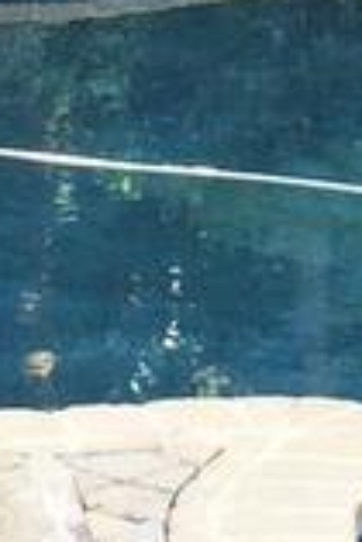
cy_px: -780
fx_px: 4154
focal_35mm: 276
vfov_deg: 7.0
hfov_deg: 5.0
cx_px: 234
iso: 40
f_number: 2.2
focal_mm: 4.15
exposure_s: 1/60
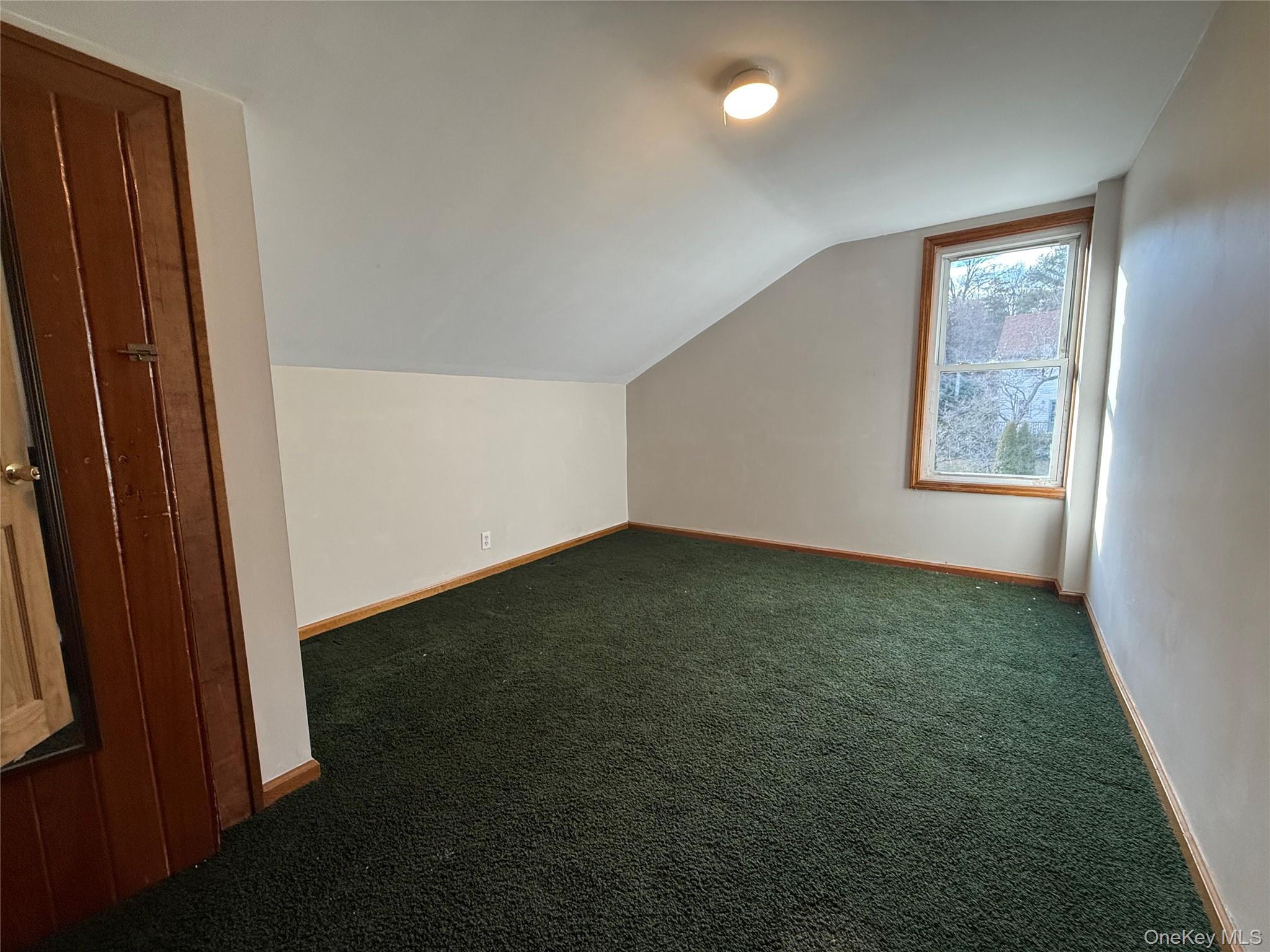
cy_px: 476
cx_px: 635
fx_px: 514
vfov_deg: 85.7
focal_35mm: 14
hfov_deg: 102.1
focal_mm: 2.22
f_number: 2.2
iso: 160
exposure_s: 1/120
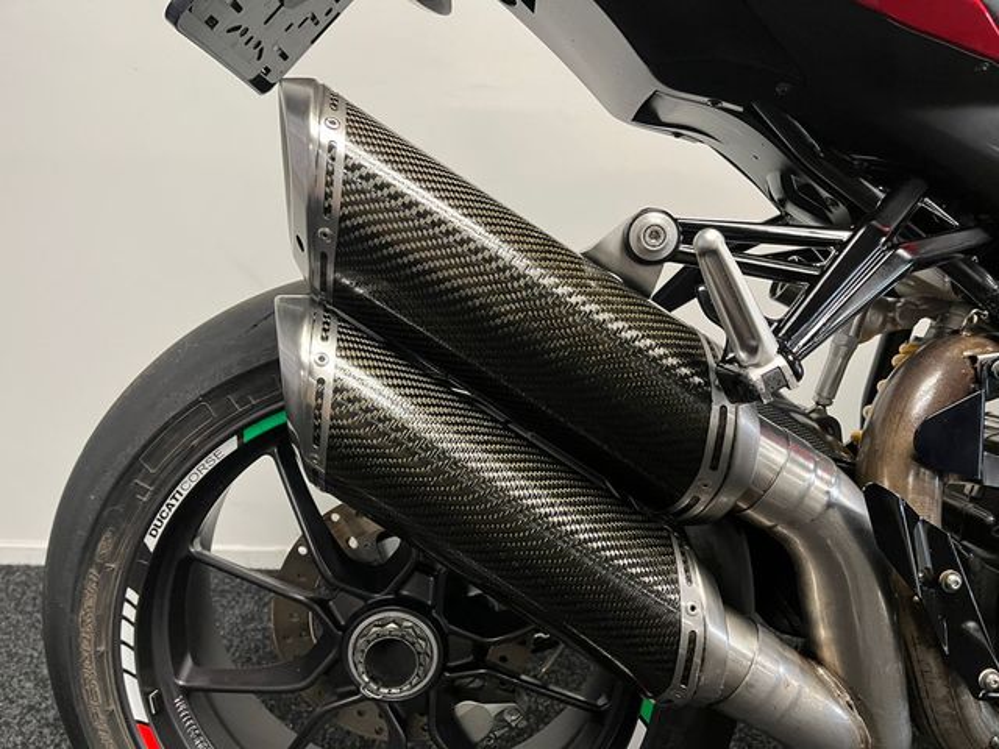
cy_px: 374
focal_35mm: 26
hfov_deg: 67.3
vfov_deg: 53.1
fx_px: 750
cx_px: 500
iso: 200
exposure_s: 1/50
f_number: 1.6
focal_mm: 5.1
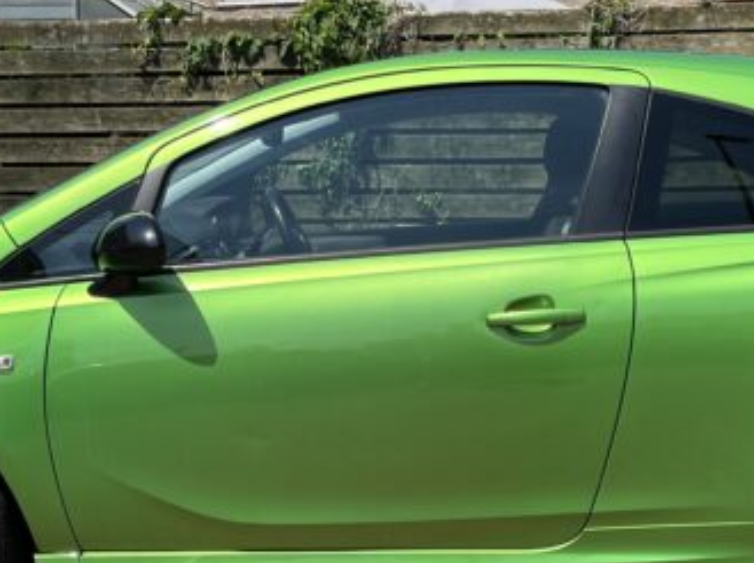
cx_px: 408
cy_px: 418
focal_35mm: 63
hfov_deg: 30.7
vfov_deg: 23.0
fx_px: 1371
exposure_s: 1/2688
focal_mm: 5.1
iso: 50
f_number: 1.6
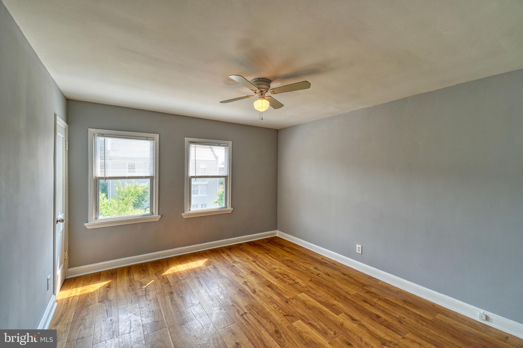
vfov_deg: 77.3
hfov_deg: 100.4
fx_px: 218
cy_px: 174
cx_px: 262
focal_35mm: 15
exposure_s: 1/8
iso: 100
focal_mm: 10
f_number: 11
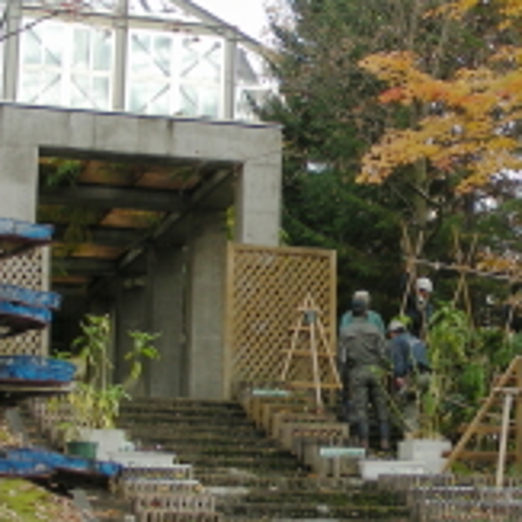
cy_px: 277
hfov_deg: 17.2
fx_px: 1706
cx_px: 442
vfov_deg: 17.4
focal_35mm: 100
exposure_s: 1/56.2
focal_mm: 6.8
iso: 50
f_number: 3.5
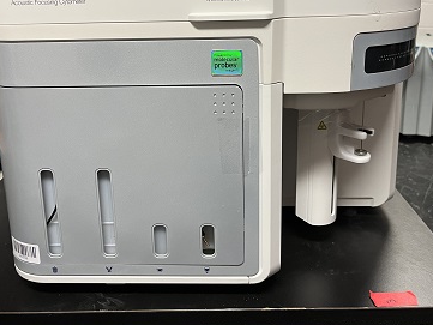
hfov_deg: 49.0
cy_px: 96
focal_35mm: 38
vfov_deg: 37.1
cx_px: 218
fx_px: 475
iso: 200
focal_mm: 5.1
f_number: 1.6
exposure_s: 1/60
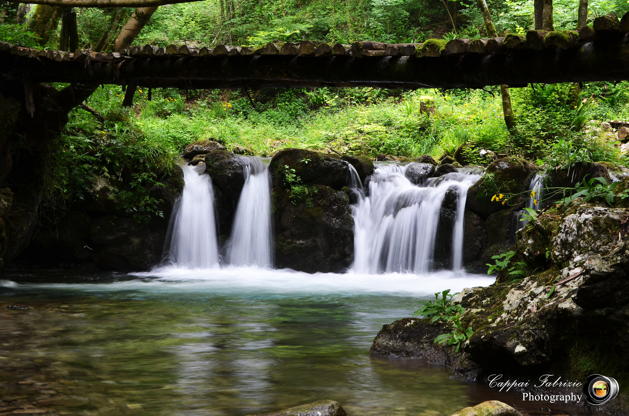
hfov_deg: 29.9
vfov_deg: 20.1
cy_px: 208
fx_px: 1177
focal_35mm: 68
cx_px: 314
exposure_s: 1/3
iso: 100
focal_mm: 45
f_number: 10
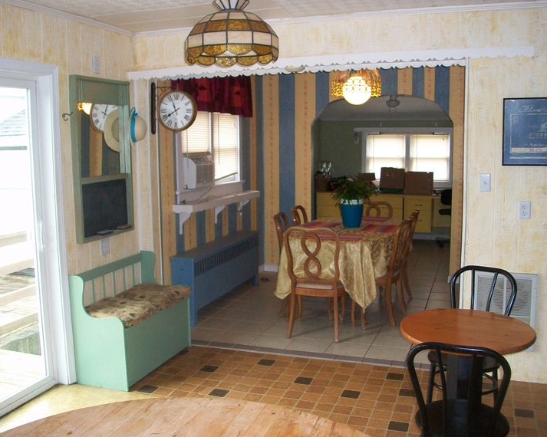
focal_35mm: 36
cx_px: 274
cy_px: 218
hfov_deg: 50.3
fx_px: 583
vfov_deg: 41.1
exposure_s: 1/60
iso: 160
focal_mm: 5.7
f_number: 2.8
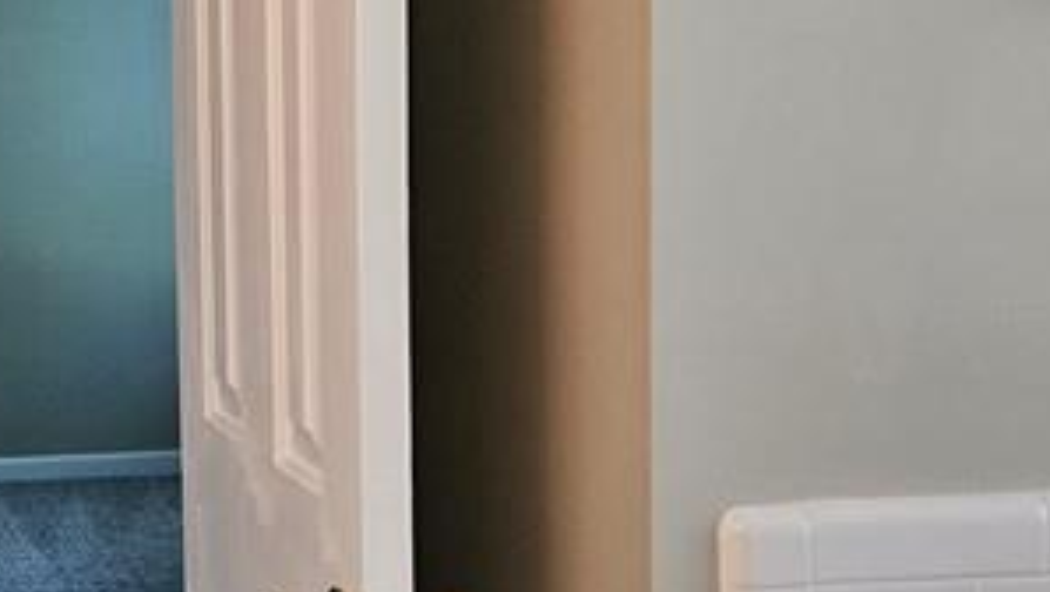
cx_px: -222
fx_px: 2396
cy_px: 328
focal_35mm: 86
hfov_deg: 22.7
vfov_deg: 14.1
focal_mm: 5.4
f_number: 1.8
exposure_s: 1/120
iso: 250
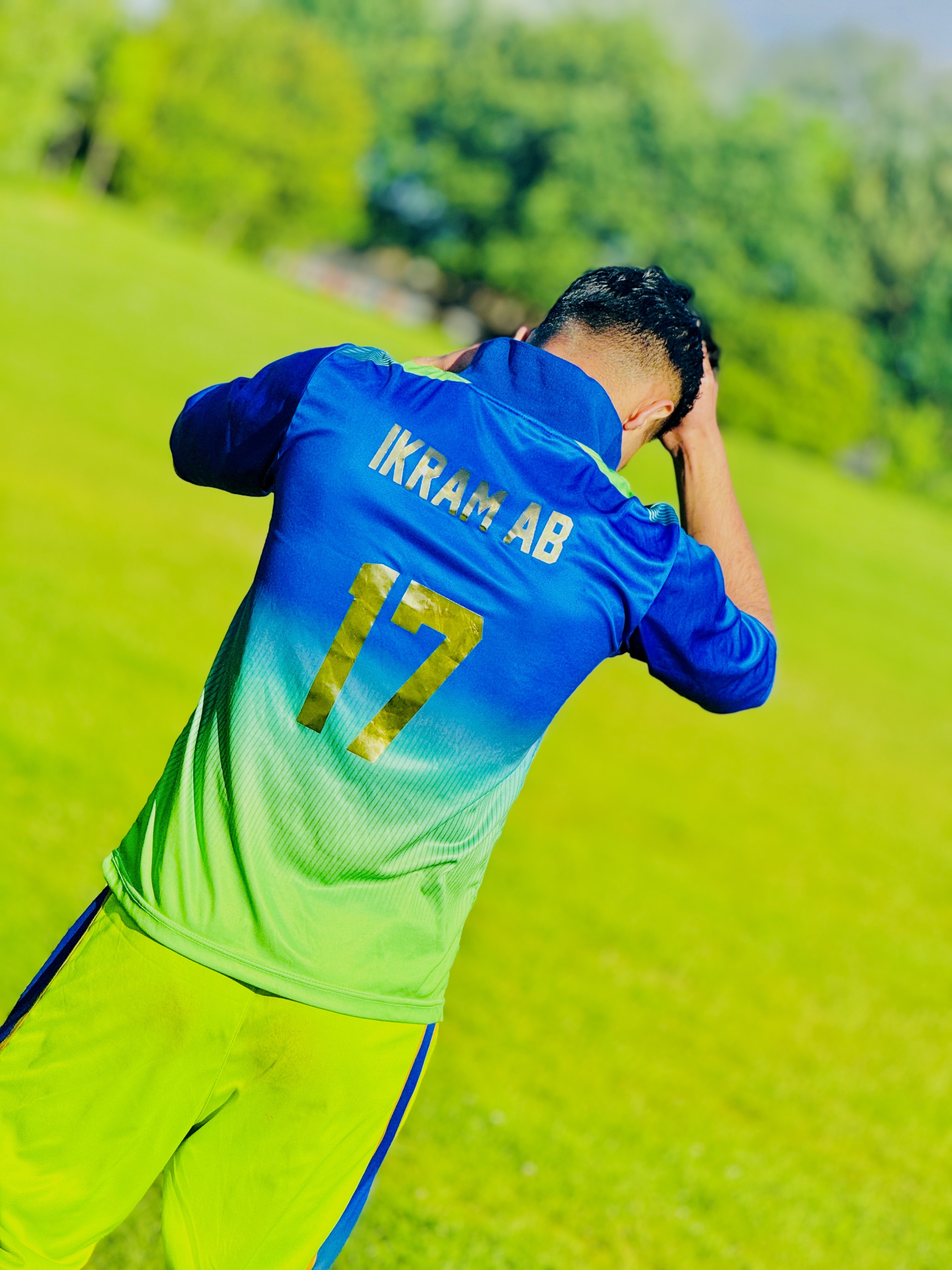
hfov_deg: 12.3
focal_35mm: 120
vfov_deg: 16.4
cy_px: 635
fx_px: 4400
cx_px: 476
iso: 50
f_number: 2.8
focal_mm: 15.66
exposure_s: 1/1248
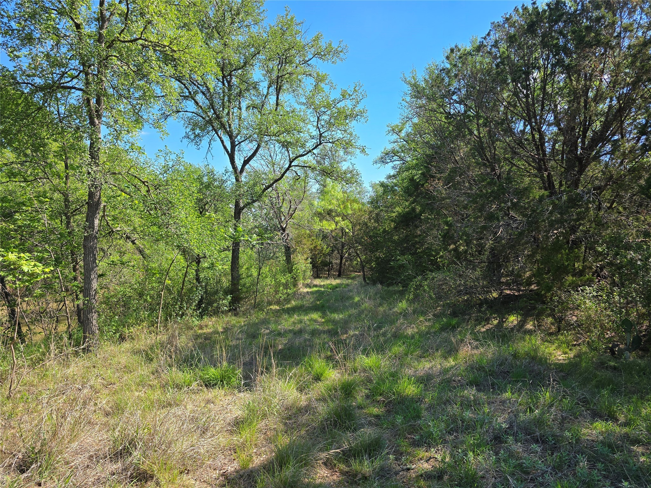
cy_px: 244
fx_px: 433
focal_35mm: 23
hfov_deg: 73.9
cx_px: 326
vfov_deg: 58.9
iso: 12
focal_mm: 6.3
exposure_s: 1/381
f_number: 1.7
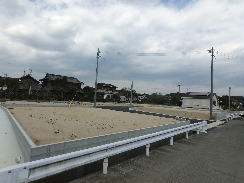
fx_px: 148
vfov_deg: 63.4
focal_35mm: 21
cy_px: 92
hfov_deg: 79.0
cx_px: 122
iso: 125
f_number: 6
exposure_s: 1/500
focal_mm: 3.7
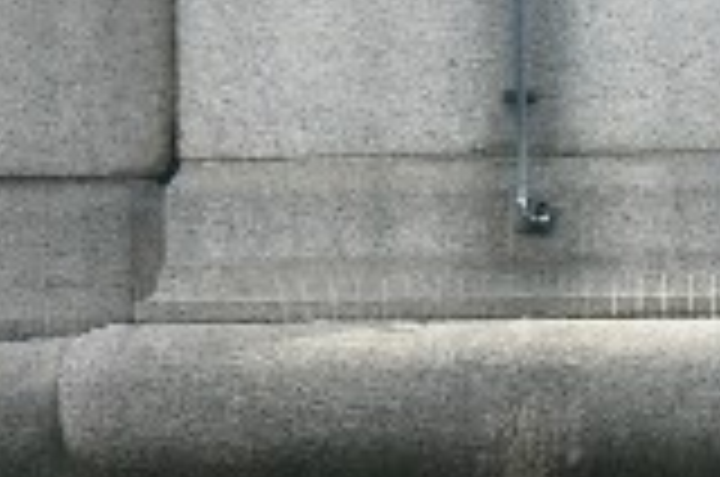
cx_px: 400
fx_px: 13733
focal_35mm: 688
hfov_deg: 3.0
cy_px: 718
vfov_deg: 2.0
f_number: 4.5
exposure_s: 1/74.2
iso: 50
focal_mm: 44.7
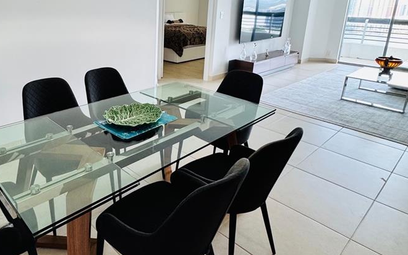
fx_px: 300
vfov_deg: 45.2
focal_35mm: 27
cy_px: 84
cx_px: 142
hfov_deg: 66.9
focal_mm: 2.22
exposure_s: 1/120
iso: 200
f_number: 2.2
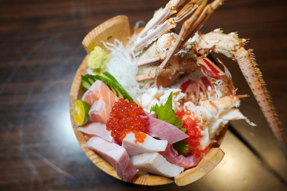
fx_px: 327
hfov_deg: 47.4
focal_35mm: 41
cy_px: 96
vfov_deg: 32.6
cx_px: 144
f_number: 4
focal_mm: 41
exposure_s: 1/60
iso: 320
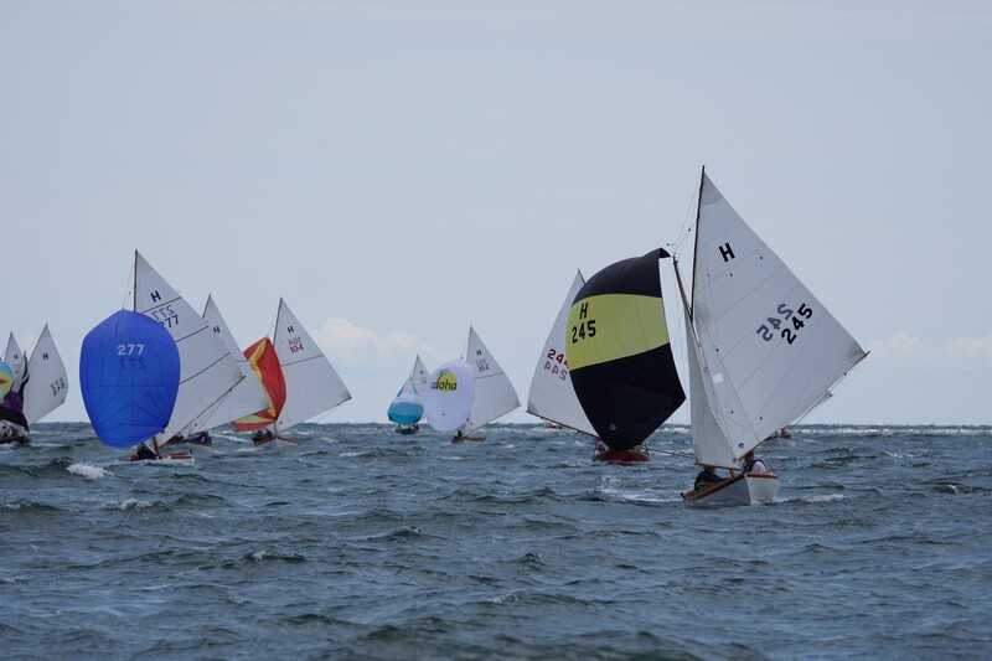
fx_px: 8264
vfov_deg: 4.6
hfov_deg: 6.9
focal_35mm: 300
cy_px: 330
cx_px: 496
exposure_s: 1/1250
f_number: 5.6
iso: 125
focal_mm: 200
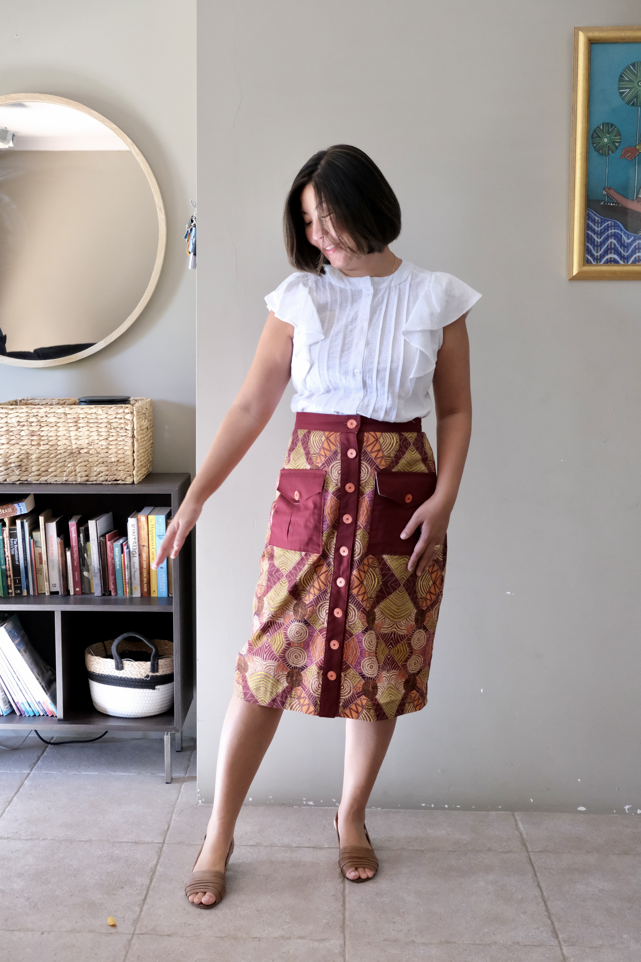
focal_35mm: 42
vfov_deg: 46.4
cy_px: 481
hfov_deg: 31.9
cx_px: 320
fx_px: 1122
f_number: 3.2
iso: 3200
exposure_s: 1/90
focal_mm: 27.7
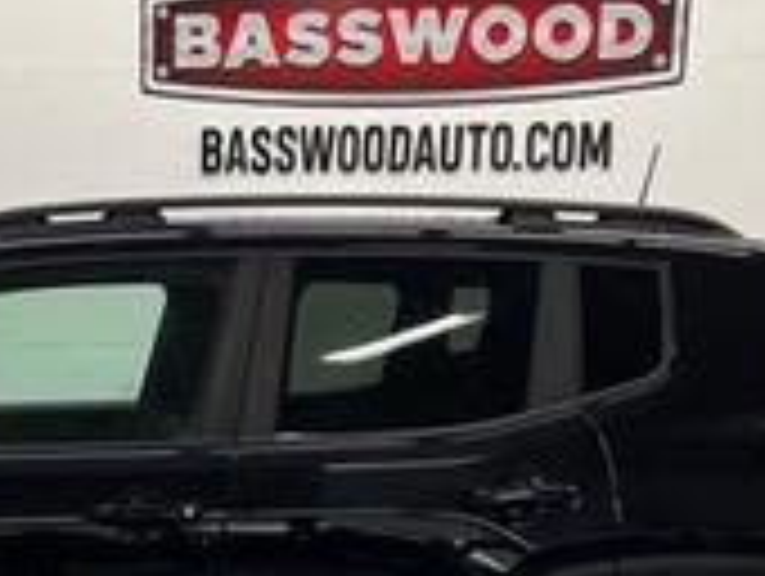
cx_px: 148
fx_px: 1704
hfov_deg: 24.9
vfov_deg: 18.2
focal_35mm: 77
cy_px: 688
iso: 80
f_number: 1.5
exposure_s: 1/60
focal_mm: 5.7
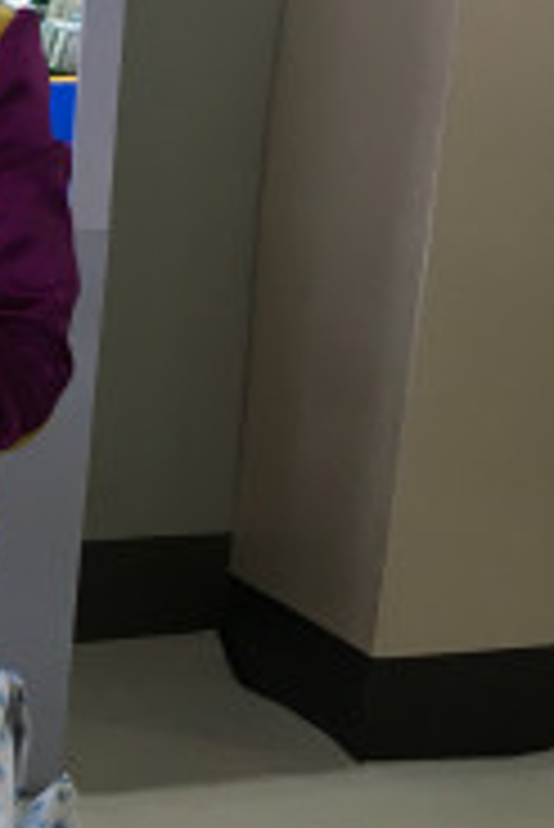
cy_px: 378
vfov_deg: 22.6
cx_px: -590
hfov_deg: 13.0
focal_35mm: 90
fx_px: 2073
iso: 40
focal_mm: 4.15
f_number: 2.2
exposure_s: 1/33
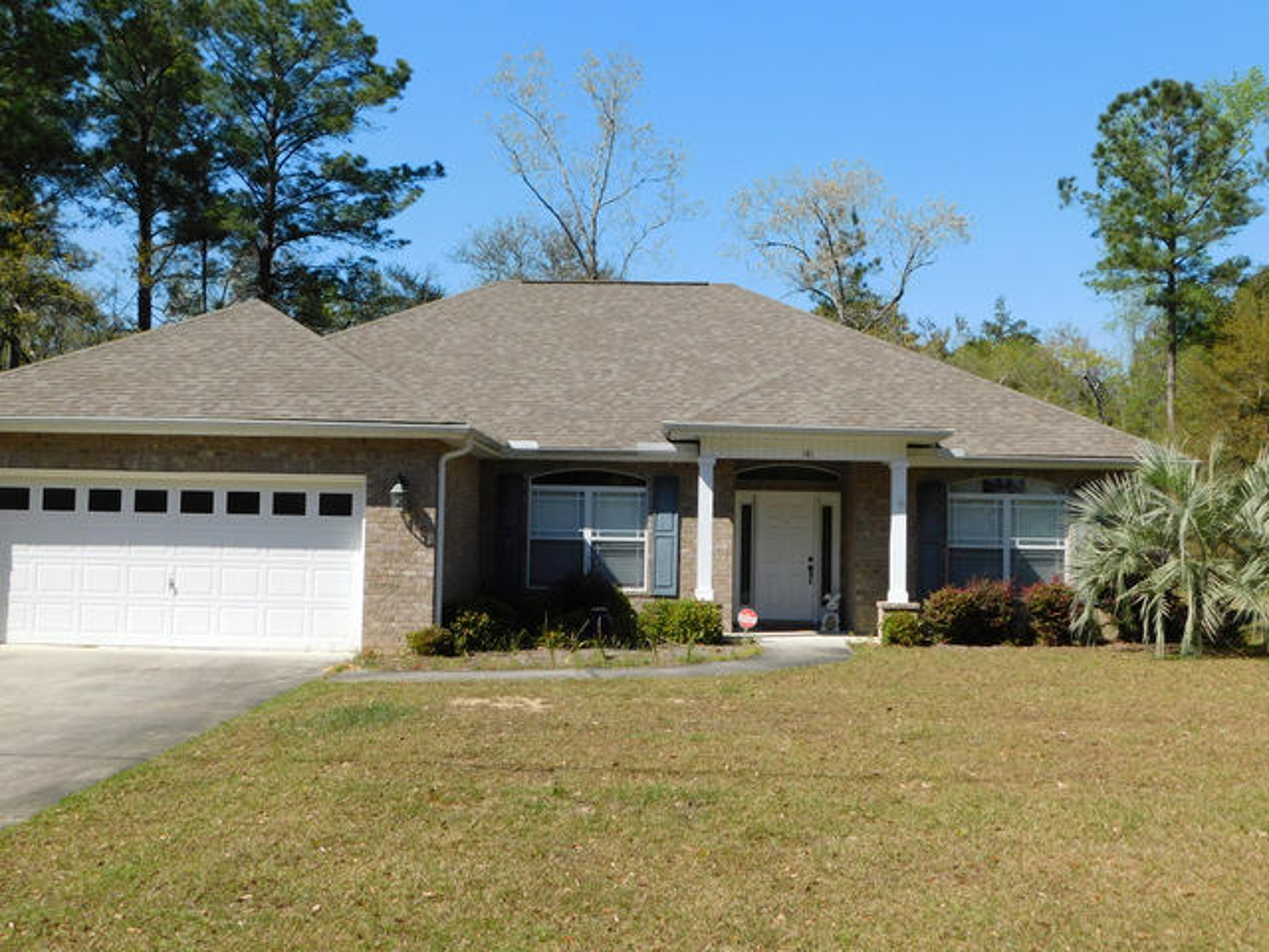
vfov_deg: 39.7
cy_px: 476
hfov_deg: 51.4
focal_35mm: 36
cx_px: 634
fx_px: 1320
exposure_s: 1/1000
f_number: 3.5
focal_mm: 6.3
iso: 125
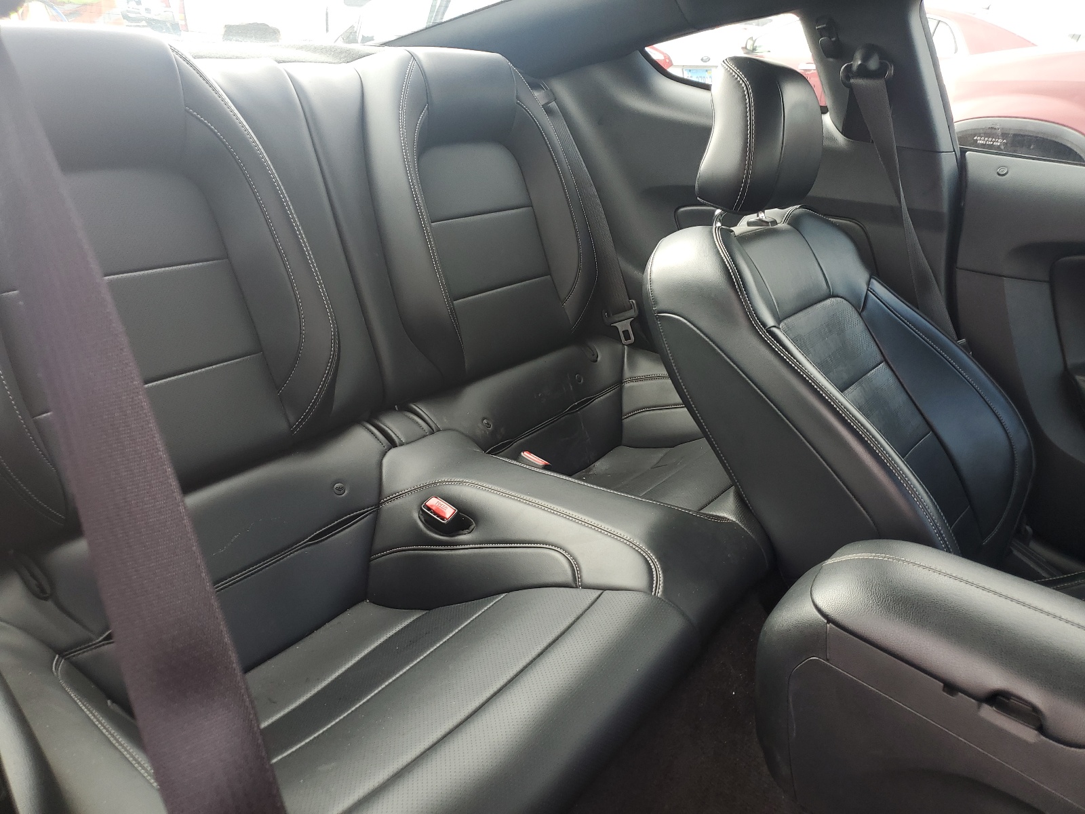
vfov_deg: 53.1
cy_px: 407
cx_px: 542
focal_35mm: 26
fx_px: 815
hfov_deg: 67.3
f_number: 1.5
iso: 50
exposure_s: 1/154
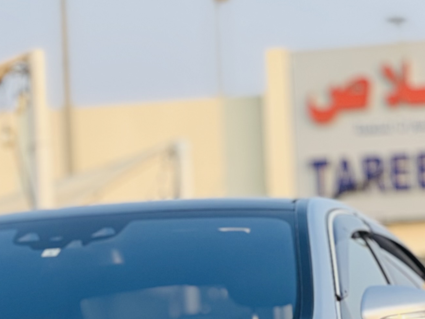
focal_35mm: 237
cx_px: 38
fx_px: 2909
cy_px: 460
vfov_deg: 6.2
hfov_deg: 8.3
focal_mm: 9
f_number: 2.8
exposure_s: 1/196
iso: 25
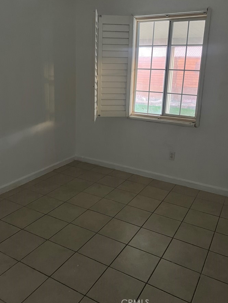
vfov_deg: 59.8
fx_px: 263
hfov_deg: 46.8
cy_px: 133
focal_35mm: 30
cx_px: 110
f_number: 1.5
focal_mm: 5.7
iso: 500
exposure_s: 1/40
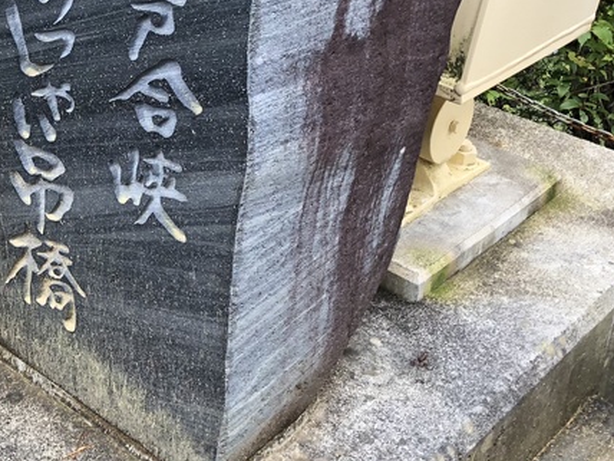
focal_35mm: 67
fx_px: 1188
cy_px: 62
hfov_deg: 28.1
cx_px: 83
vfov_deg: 21.5
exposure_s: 1/120
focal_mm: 3.99
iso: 20
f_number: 1.8
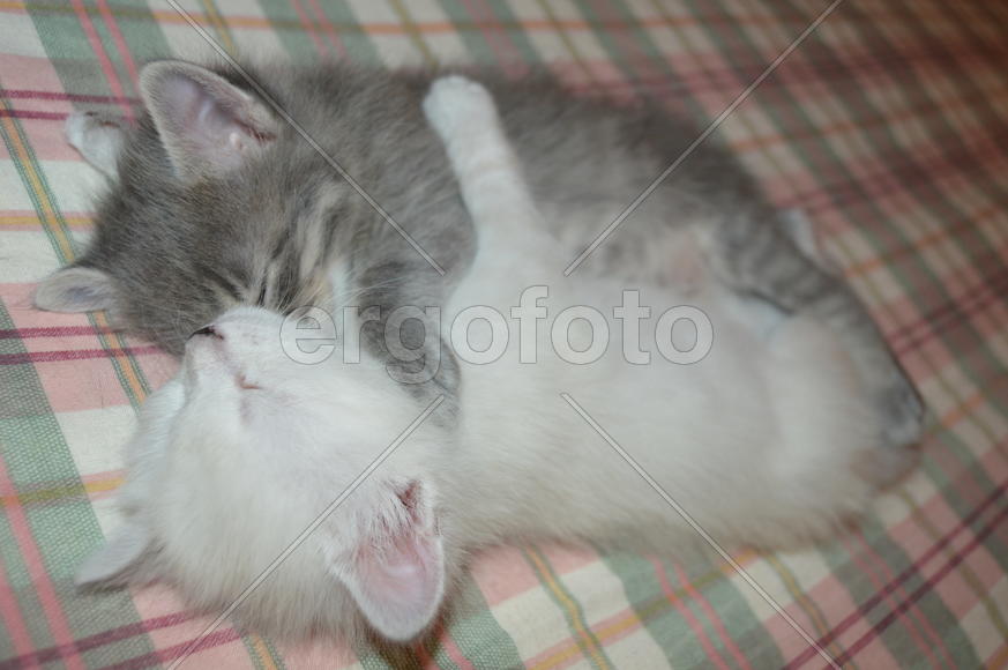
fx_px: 923
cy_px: 335
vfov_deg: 39.9
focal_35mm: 33
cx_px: 504
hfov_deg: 57.3
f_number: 3.5
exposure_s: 1/60
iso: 450
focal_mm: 22
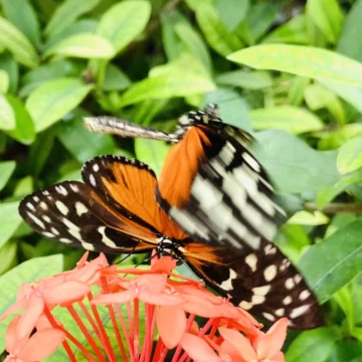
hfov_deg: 34.4
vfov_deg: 34.5
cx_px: 124
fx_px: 580
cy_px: 222
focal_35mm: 49
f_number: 1.8
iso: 100
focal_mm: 4.25
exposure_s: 1/121
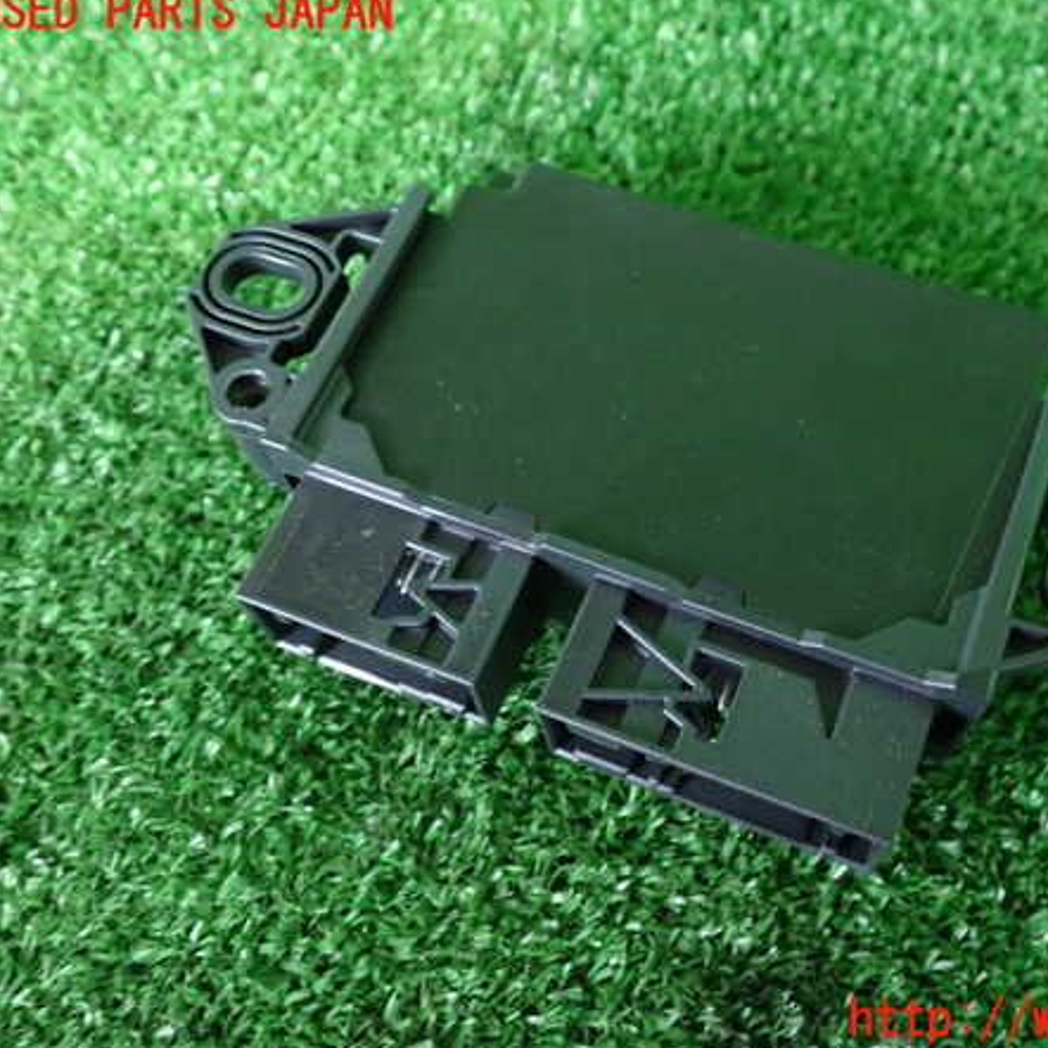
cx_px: 673
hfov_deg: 45.5
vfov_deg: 46.0
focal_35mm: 36
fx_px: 1233
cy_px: 517
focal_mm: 5.4
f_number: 2.3
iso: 800
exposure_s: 1/30
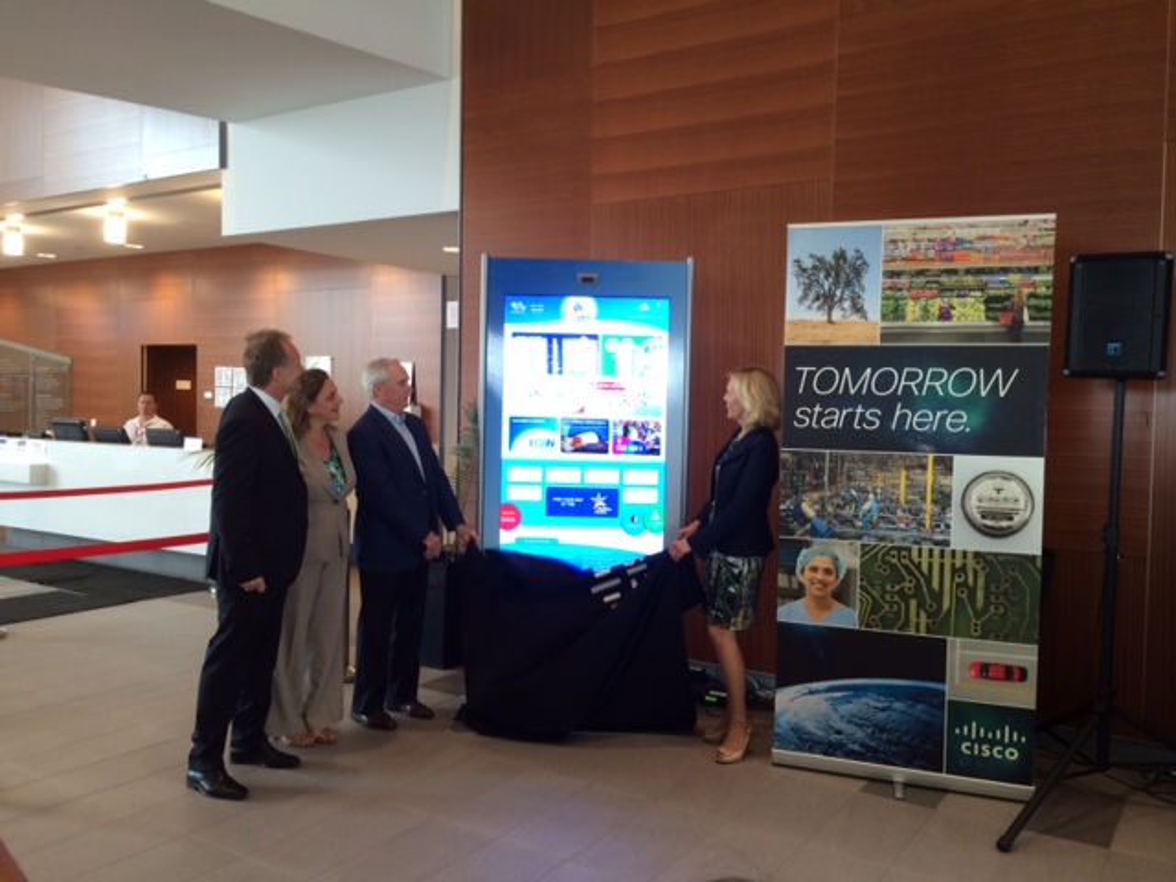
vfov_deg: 46.8
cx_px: 588
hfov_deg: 60.0
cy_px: 441
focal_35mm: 30
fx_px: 1019
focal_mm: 4.12
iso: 80
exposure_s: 1/30
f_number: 2.2
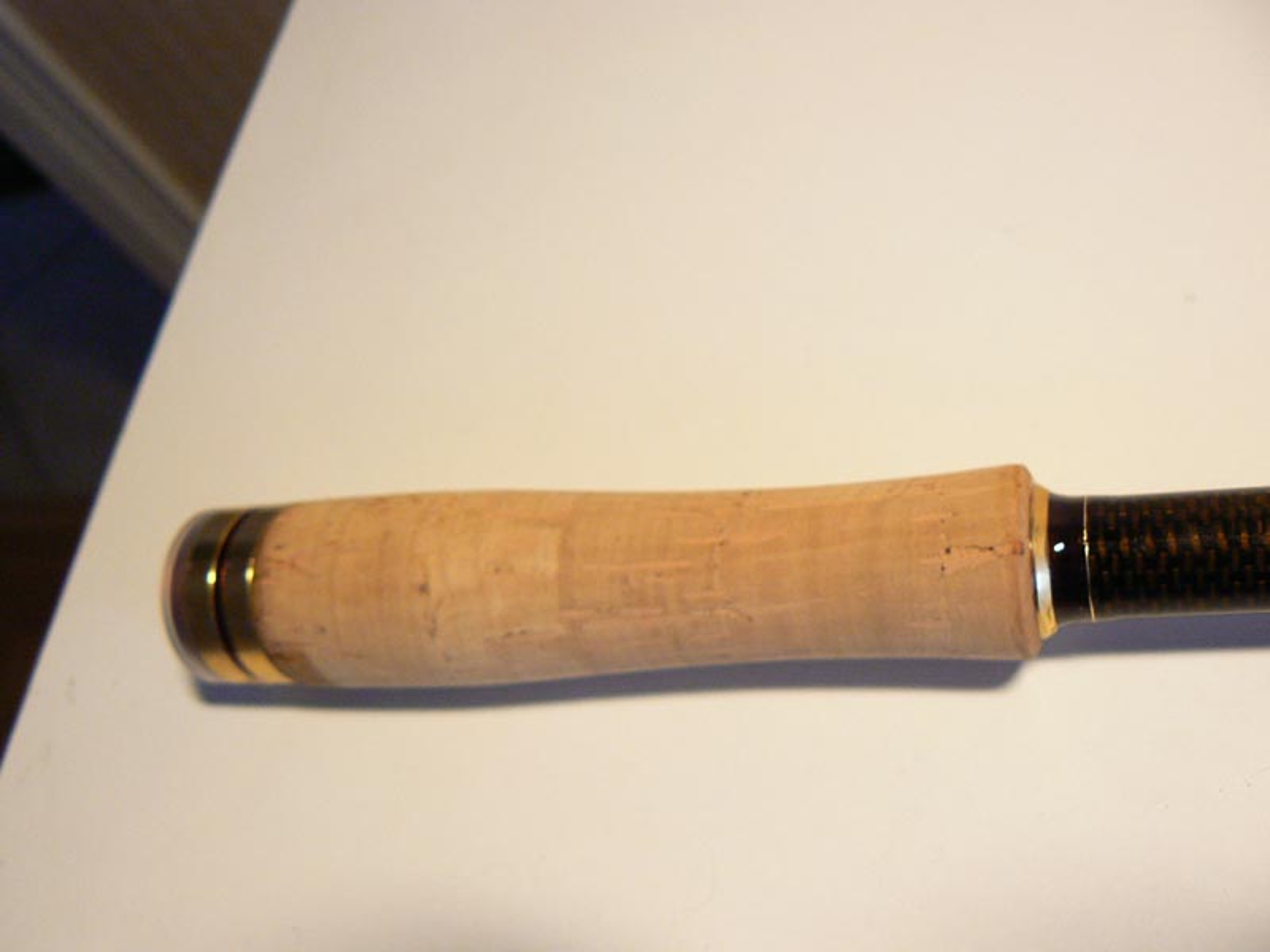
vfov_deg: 39.7
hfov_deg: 51.4
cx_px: 635
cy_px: 476
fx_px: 1321
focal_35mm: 36
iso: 200
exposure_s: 1/25
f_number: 2.8
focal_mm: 6
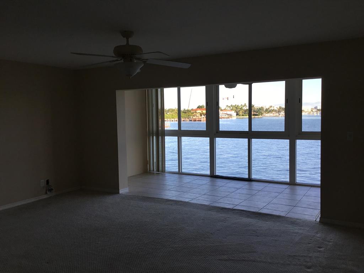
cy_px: 136
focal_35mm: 31
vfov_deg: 45.4
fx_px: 326
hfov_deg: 58.4
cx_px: 182
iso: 25
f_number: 2.4
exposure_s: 1/210
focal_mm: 3.3
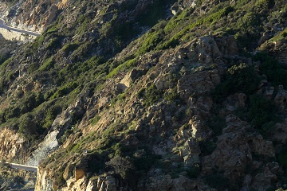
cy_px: 92
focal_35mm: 304
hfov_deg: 6.8
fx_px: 2423
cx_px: -6
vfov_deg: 4.5
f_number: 5
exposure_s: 1/250
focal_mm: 89
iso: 200
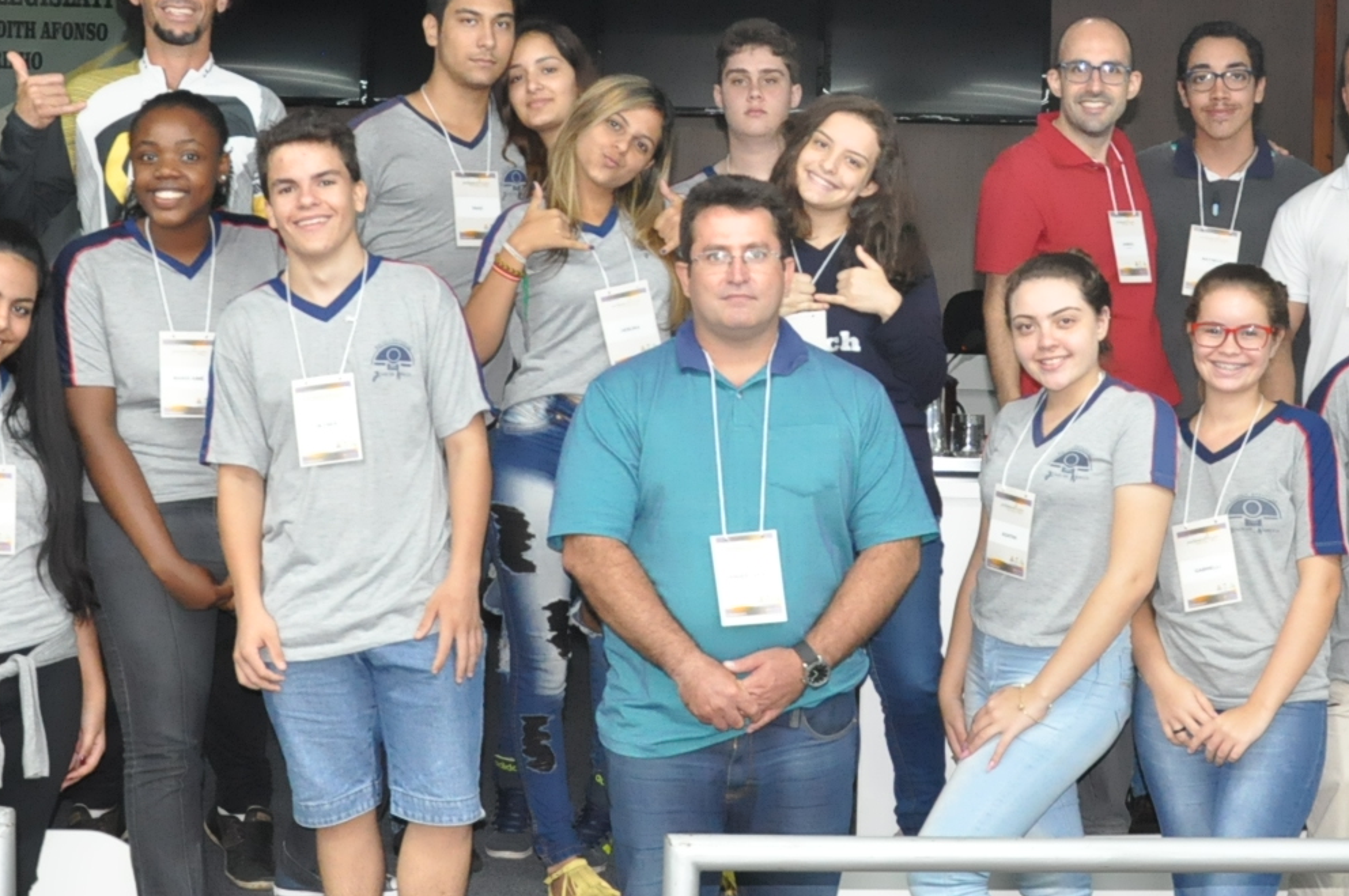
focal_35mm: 68
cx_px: 801
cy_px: 336
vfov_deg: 19.9
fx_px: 2548
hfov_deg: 29.6
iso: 2000
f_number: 5
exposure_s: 1/60
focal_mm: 21
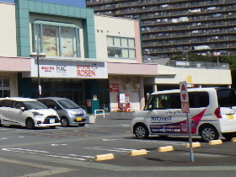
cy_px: 49
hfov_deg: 27.7
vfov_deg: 22.8
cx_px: -22
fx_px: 436
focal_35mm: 64
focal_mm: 5
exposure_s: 1/1500
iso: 125
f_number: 4.2
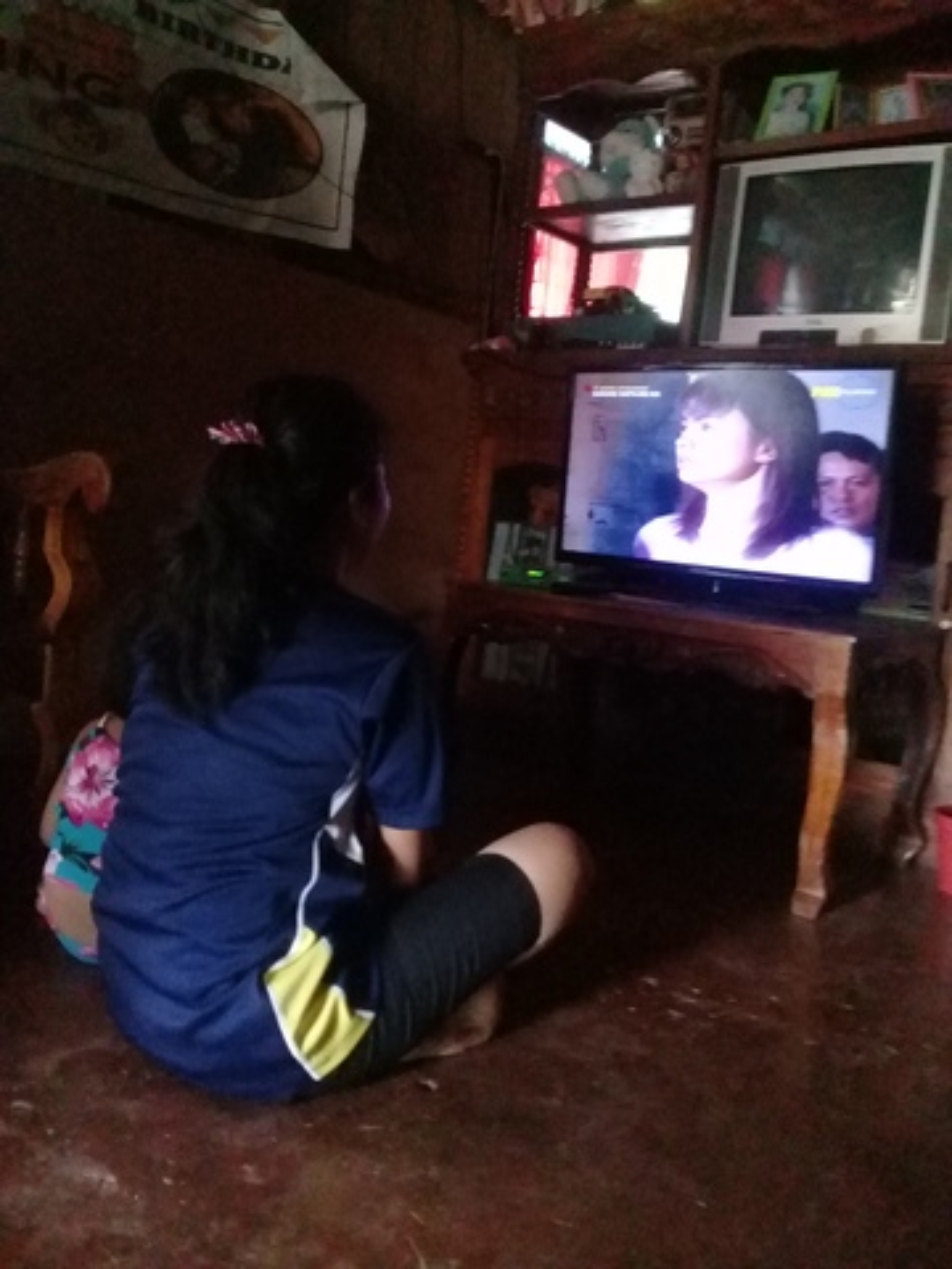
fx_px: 1137
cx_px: 476
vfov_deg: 58.4
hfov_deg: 45.4
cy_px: 634
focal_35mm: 31
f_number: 2.2
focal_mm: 3.3
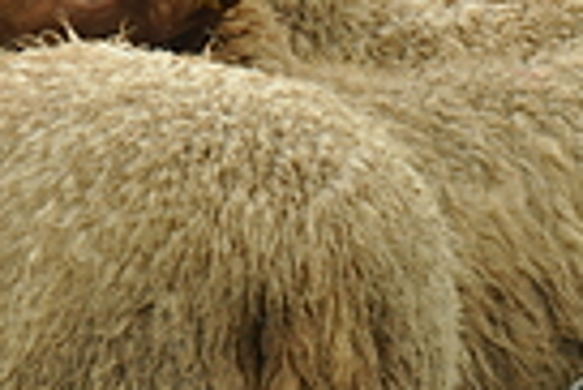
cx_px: 712
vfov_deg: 1.7
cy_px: 549
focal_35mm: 815
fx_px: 13207
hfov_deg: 2.5
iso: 1000
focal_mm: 165
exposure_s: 1/1600
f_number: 5
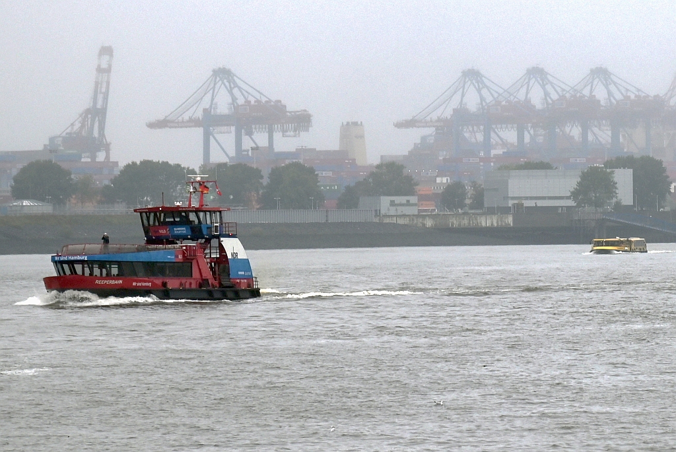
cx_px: 338
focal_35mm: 120
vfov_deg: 11.4
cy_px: 226
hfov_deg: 17.0
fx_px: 2256
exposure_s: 1/500
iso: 200
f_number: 4.5
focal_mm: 120
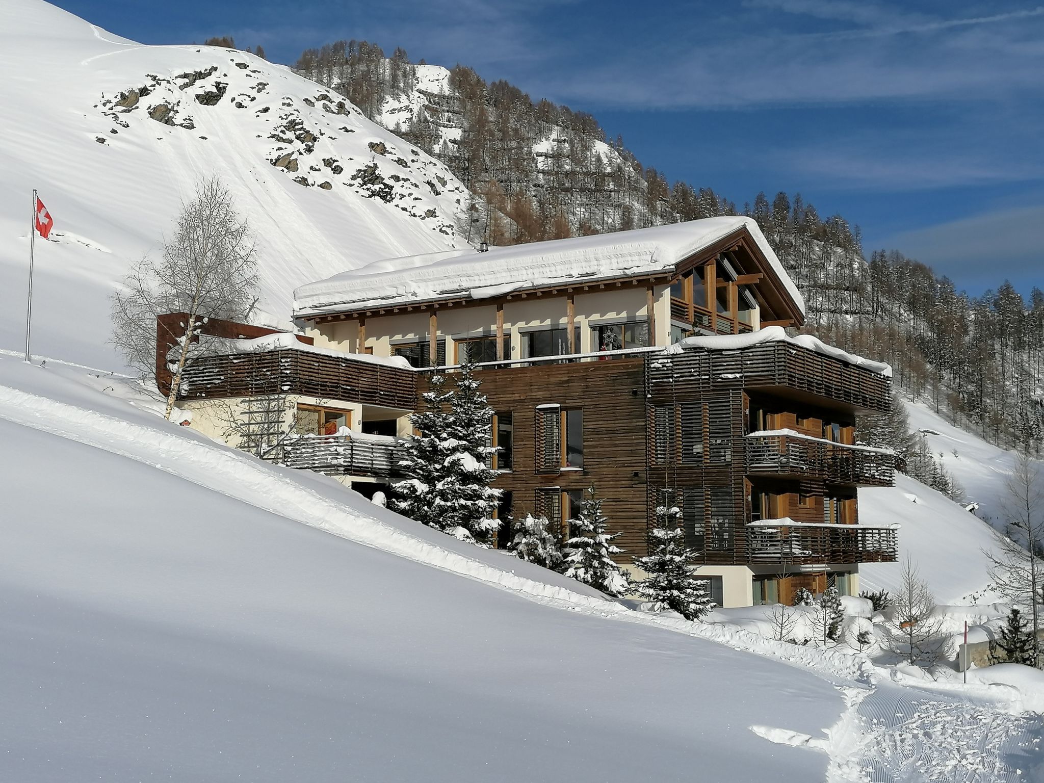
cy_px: 392
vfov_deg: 31.5
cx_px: 522
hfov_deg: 41.2
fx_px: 1387
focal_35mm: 46
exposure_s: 1/3311
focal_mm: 4.75
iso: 50
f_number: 1.8
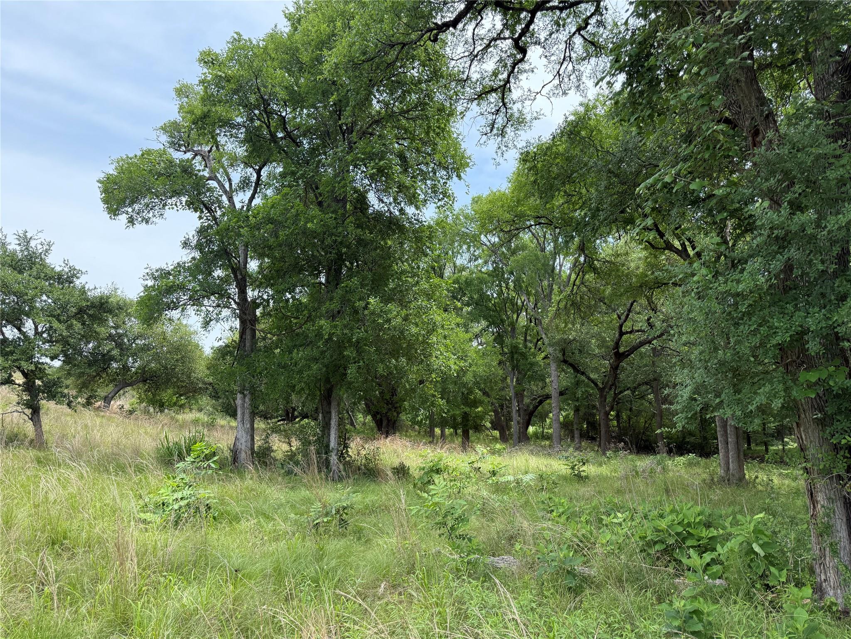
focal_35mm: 24
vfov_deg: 56.8
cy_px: 320
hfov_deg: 71.6
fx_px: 590
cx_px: 426
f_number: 1.78
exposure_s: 1/1770
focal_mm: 6.76
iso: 100
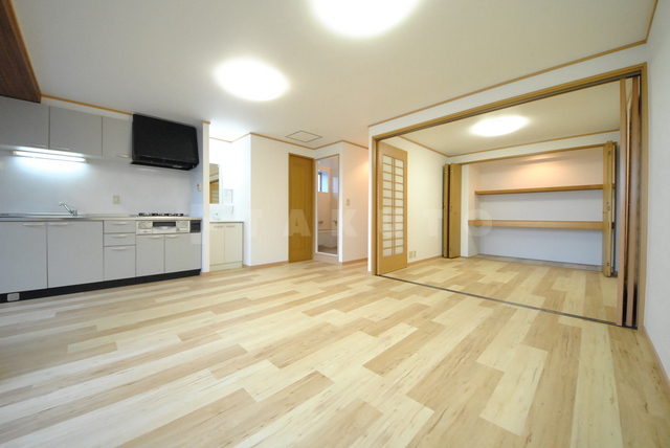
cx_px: 335
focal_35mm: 13
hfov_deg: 109.3
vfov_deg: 86.7
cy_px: 224
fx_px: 238
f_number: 4.8
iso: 1600
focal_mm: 8.5
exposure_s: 1/100
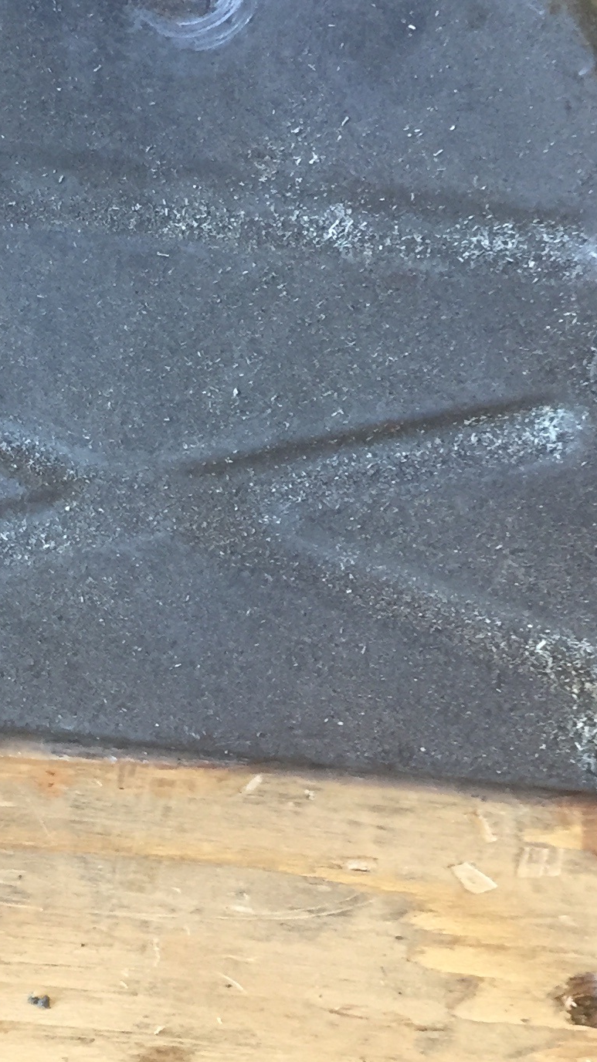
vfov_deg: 28.2
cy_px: 568
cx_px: 120
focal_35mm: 75
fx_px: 2112
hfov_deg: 16.0
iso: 100
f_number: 2.2
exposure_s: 1/30
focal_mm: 4.15
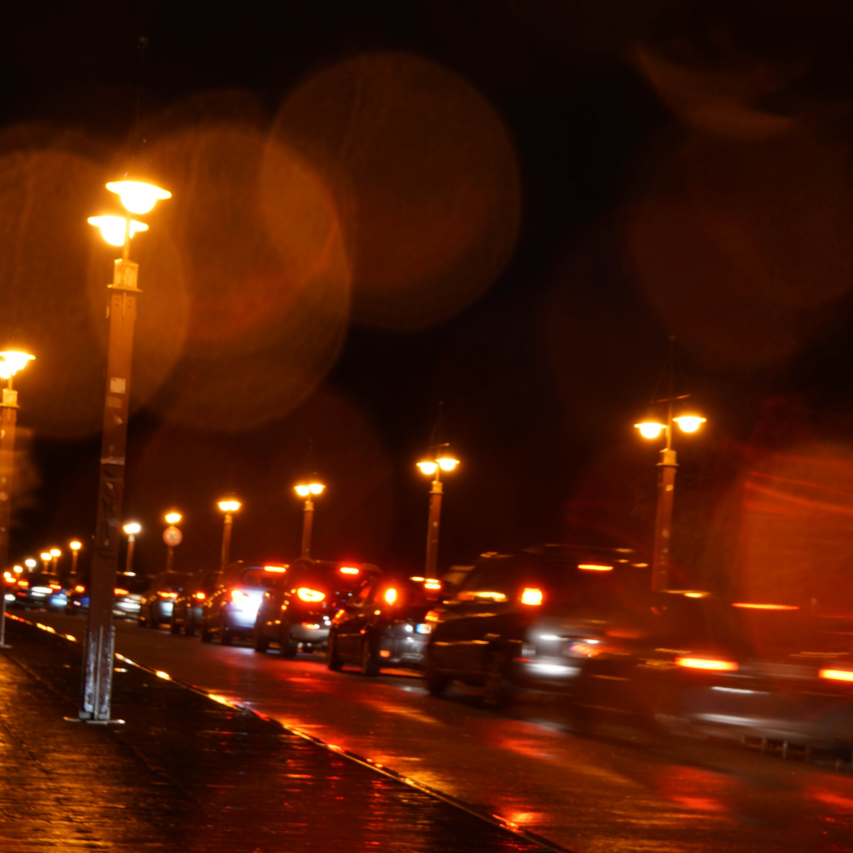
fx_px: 1617
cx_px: 298
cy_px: 430
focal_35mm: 58
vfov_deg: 29.6
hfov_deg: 29.4
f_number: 5.6
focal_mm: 30
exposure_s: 1/1.6
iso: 100
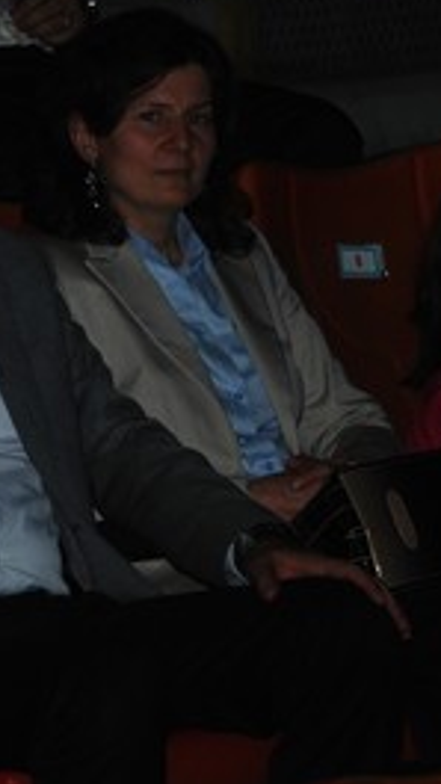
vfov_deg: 10.1
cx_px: -33
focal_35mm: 214
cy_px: 355
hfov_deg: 5.7
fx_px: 4450
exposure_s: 1/60
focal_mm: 80
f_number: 5.6
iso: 200
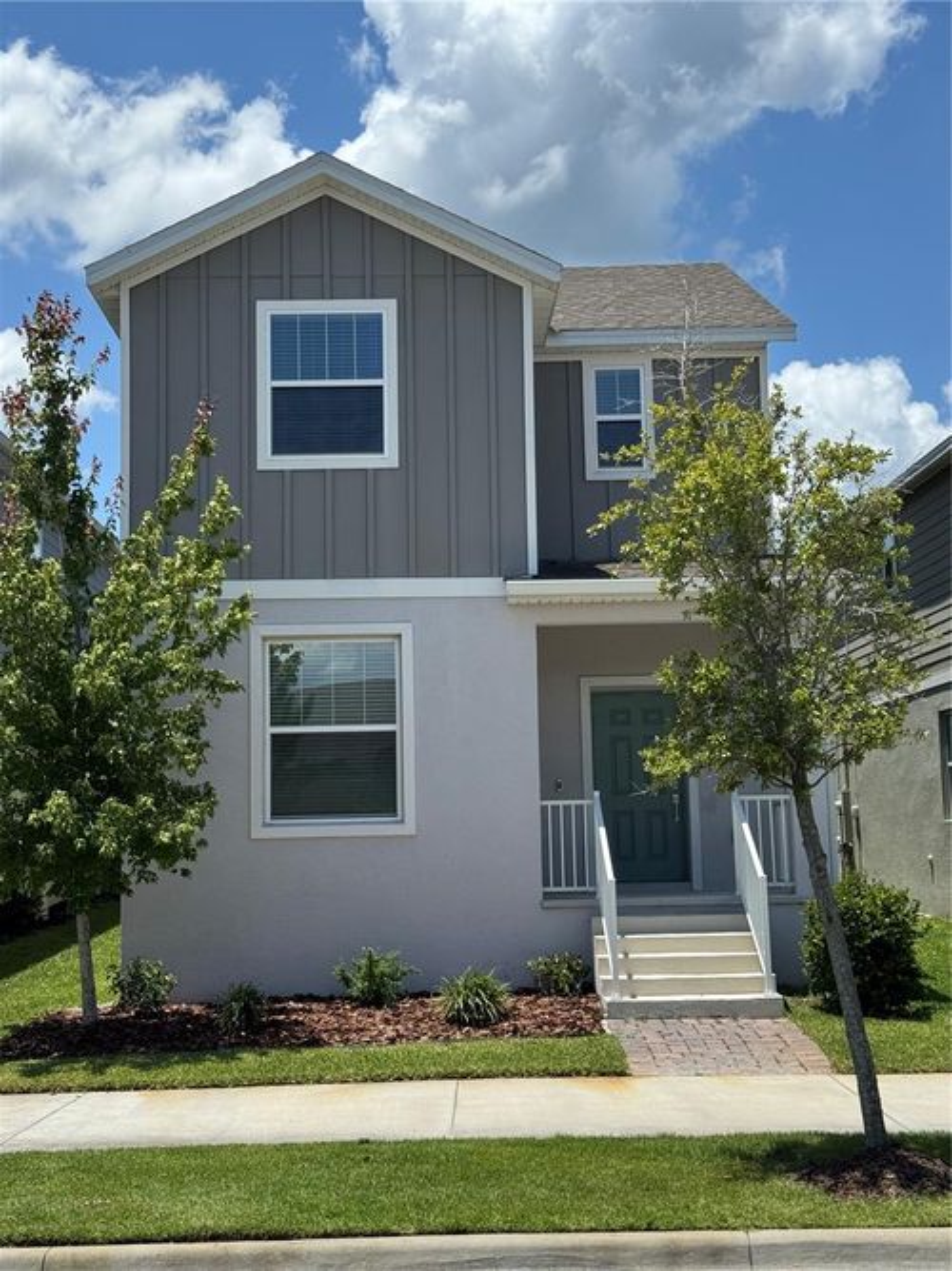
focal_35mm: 48
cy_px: 636
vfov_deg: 39.7
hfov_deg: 30.3
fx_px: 1761
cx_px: 476
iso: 64
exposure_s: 1/4975
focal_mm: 6.76
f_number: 1.78
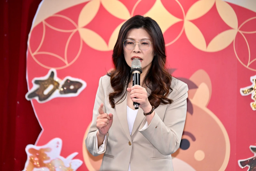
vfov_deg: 4.0
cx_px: 128
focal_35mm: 340
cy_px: 86
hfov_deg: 6.1
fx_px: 2417
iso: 2500
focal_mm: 340
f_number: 5.6
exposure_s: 1/200
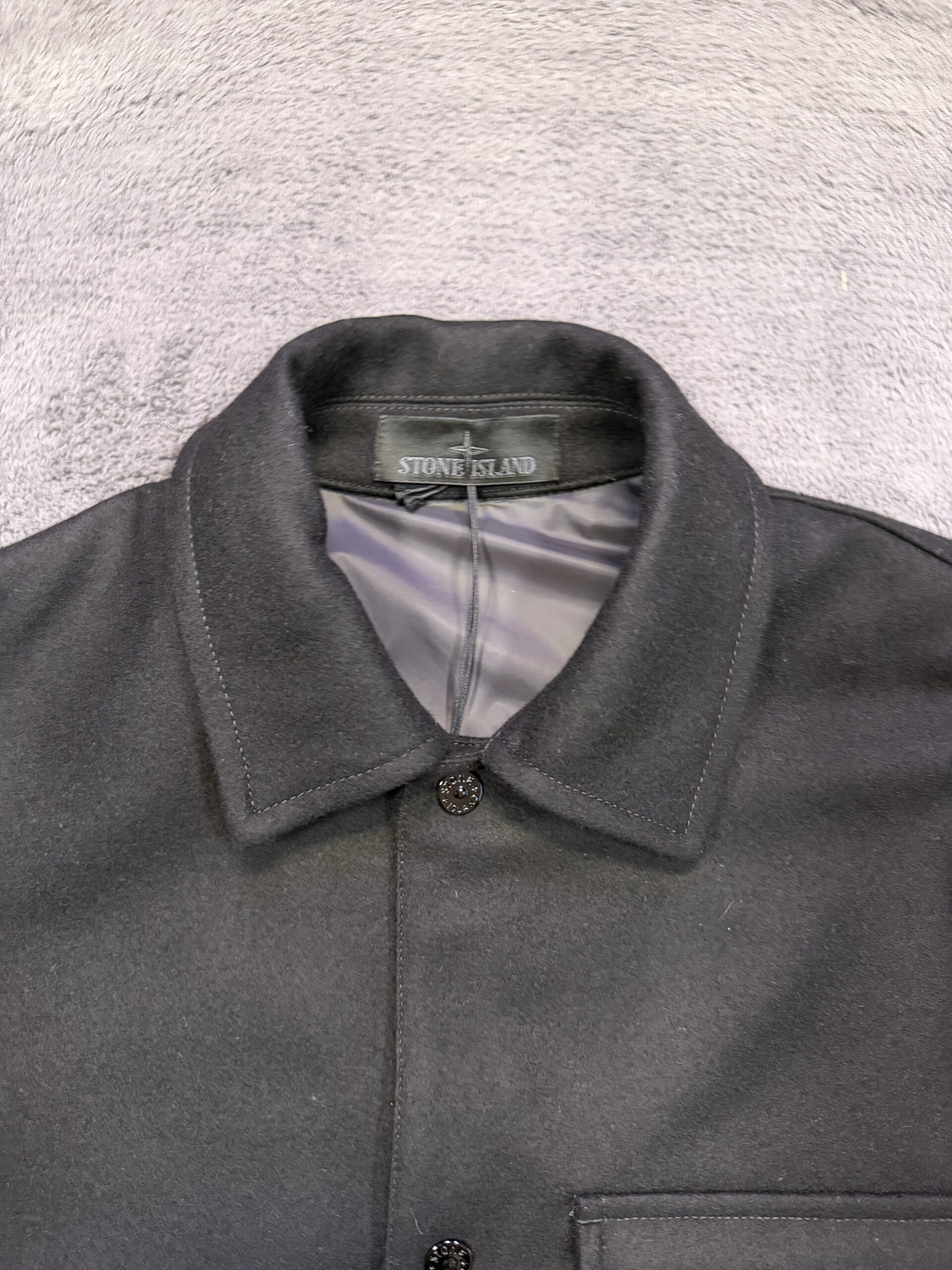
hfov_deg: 56.8
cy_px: 635
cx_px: 476
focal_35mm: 24
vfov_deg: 71.6
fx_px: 880
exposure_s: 1/36
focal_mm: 6.76
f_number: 1.78
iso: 800
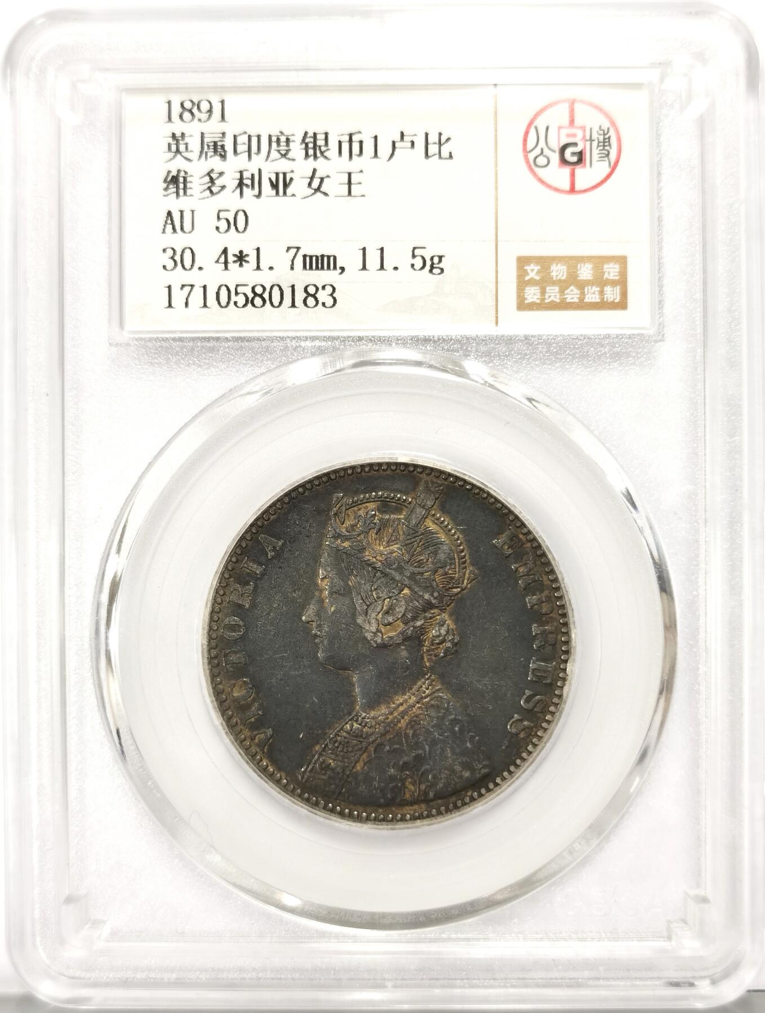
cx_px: 382
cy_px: 506
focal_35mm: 54
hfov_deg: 27.1
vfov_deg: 35.5
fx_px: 1585
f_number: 16
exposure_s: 1/100
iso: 200
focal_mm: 5.56
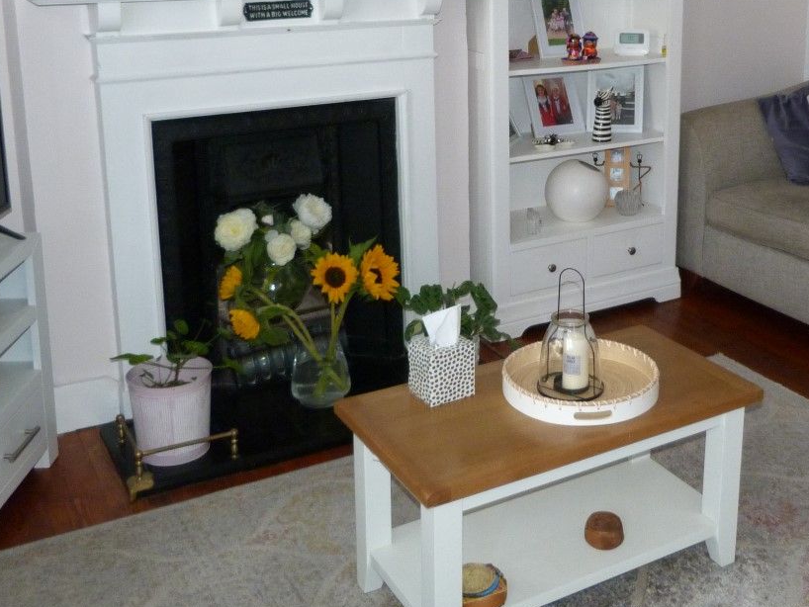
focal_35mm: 44
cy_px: 140
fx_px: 1029
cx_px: 563
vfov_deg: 32.2
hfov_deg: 42.1
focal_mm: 4.5
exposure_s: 1/60
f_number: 2.8
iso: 200
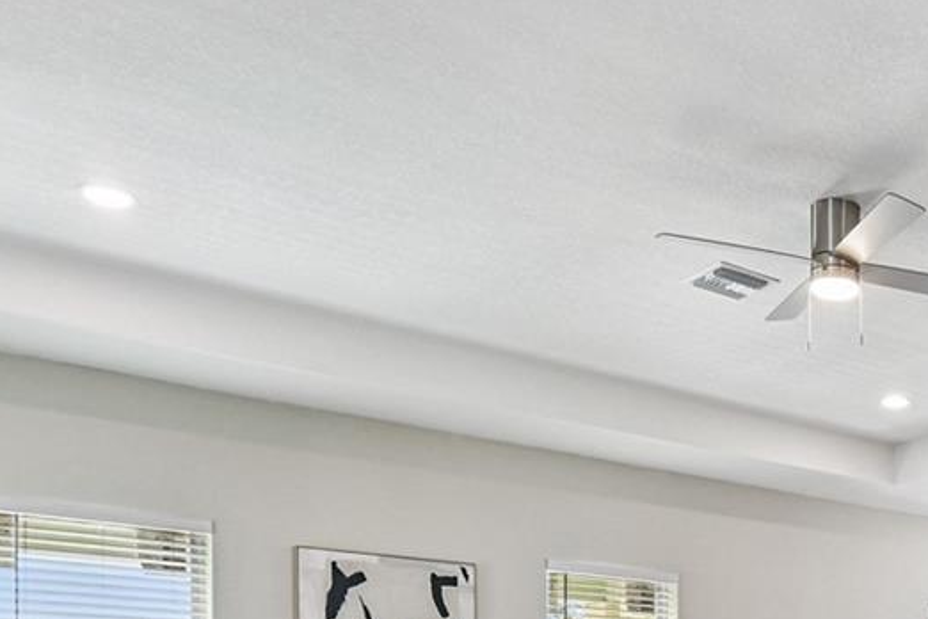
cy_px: 740
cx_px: 921
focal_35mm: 46
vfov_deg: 26.1
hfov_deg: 38.2
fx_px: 1186
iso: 100
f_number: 7.1
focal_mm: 10
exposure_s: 1/6
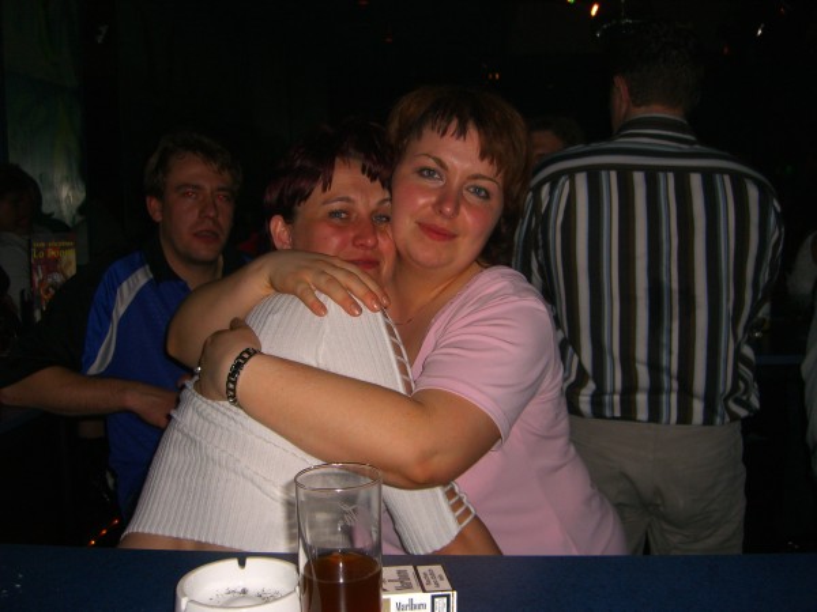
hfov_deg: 49.0
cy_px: 306
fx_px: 897
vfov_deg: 37.7
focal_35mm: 38
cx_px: 408
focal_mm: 7.9
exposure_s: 1/60
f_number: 2.8
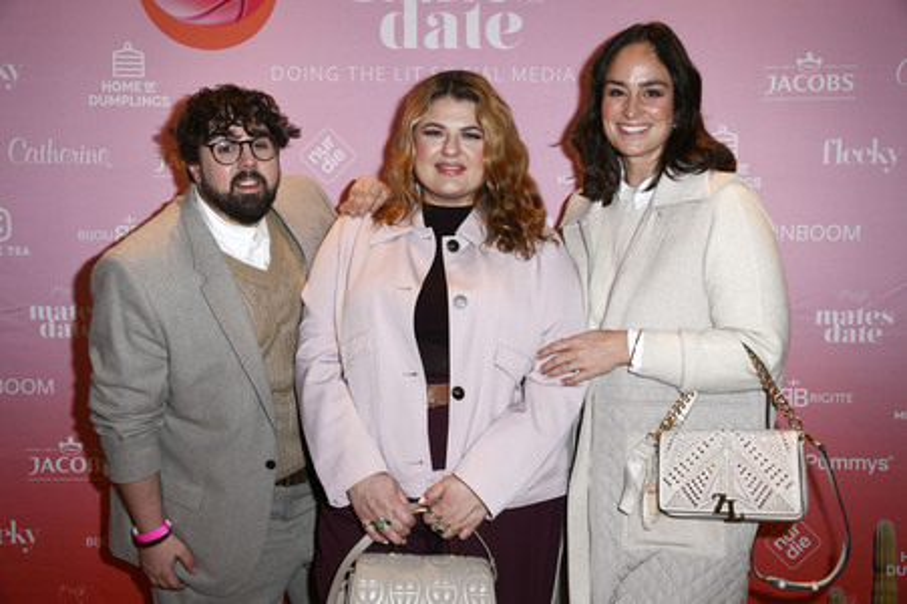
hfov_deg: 50.7
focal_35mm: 38
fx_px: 957
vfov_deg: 35.0
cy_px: 302
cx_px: 454
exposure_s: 1/200
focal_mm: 38
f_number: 5.6
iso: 1000
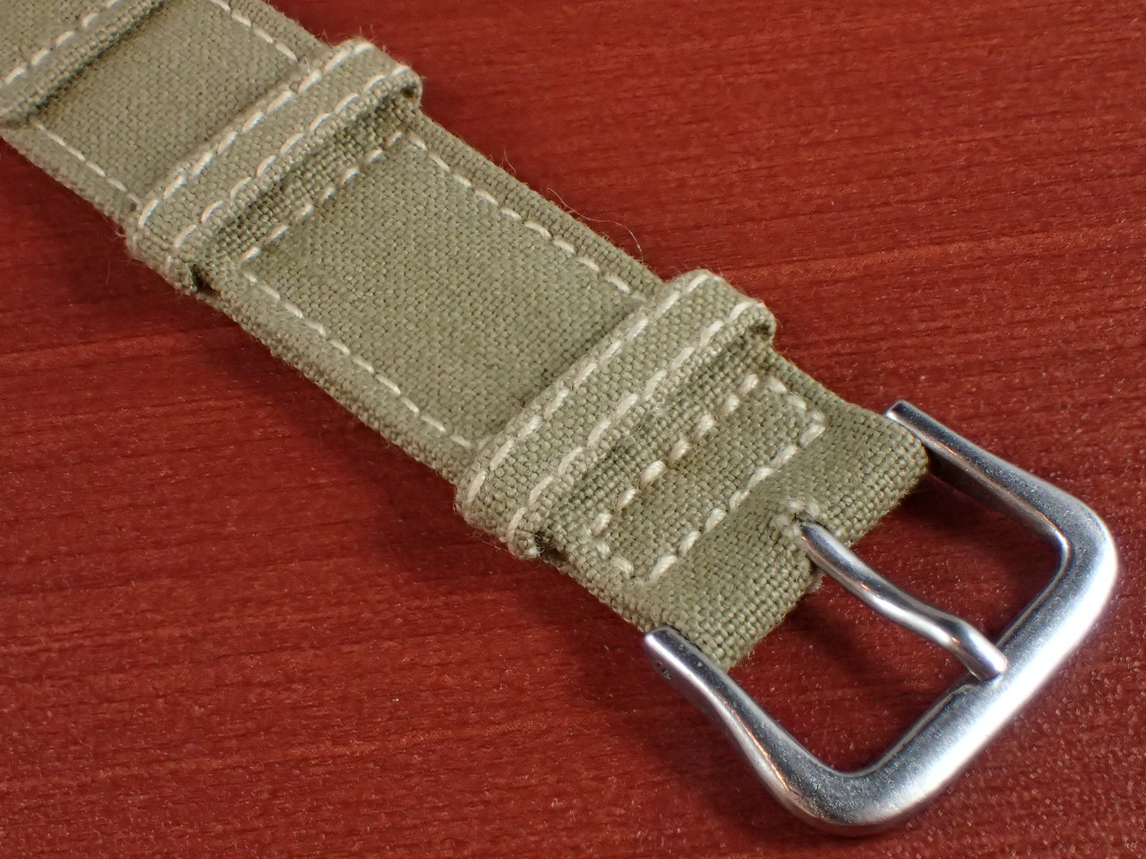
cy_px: 430
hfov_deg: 31.7
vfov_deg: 24.0
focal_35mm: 61
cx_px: 573
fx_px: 2019
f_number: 5
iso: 800
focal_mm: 11.01
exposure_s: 1/80
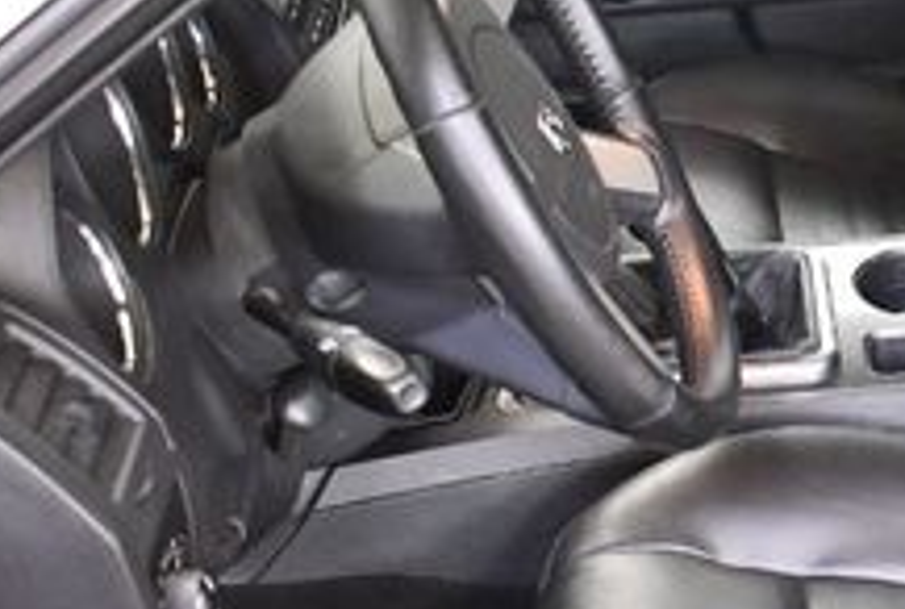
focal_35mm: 106
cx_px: 1239
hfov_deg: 17.8
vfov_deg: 13.0
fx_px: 2672
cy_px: 382
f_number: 3.5
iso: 3200
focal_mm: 18
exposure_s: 1/125
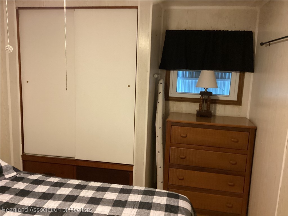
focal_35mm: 31
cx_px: 144
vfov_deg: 45.4
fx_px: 258
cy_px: 108
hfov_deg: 58.4
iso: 400
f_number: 2.4
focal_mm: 3.3
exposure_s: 1/30
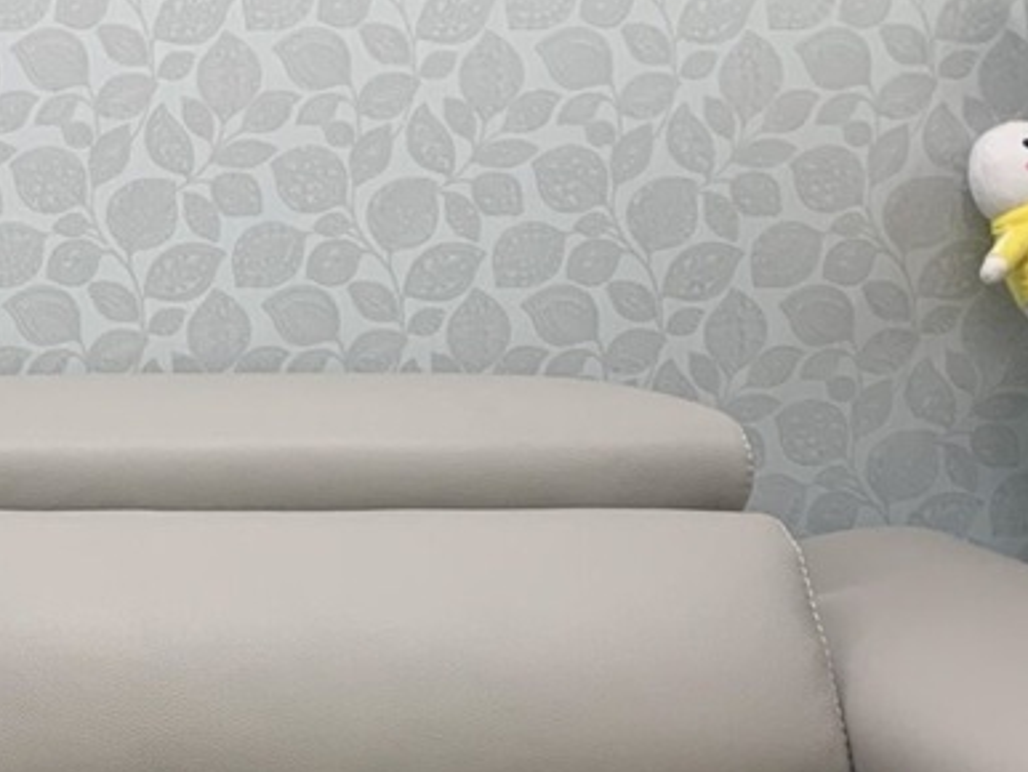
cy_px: 433
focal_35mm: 101
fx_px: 3001
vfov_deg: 14.7
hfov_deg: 17.7
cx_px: -458
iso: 80
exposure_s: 1/121
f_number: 1.8
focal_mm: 4.25
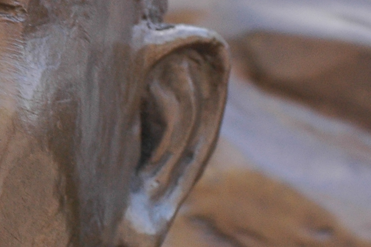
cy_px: 130
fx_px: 4160
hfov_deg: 5.0
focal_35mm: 404
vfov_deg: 3.4
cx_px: -263
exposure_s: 1/100
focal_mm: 66
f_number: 9
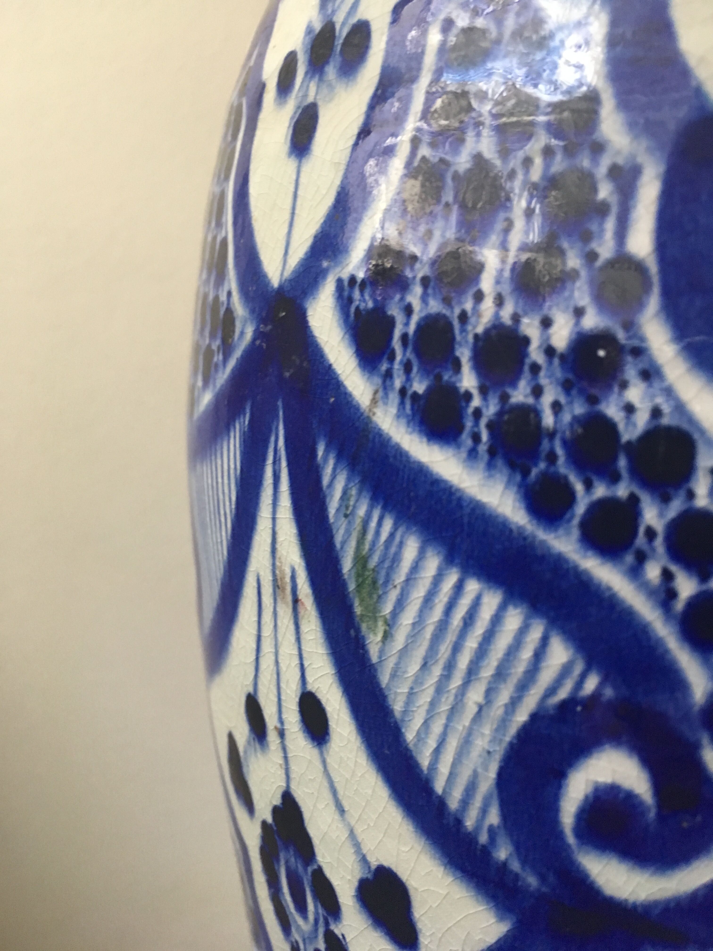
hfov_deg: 48.2
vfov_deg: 61.7
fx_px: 796
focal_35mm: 29
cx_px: 356
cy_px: 476
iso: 200
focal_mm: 4.15
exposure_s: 1/33
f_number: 2.2
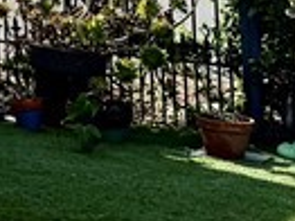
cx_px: -563
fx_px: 1601
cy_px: -275
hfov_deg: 8.8
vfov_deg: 7.5
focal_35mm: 188
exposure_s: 1/3759
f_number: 1.78
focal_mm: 6.76
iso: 80
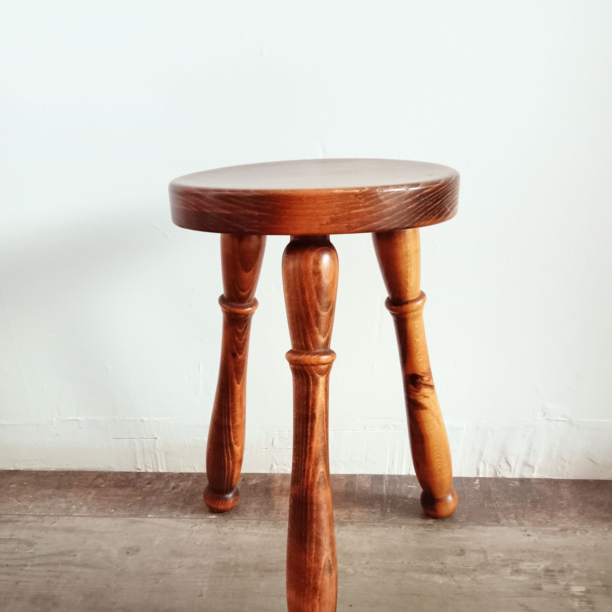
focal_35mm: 34
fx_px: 680
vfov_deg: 47.9
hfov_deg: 48.5
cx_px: 308
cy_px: 391
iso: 1122
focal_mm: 3.46
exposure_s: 1/33.3
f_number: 2.2
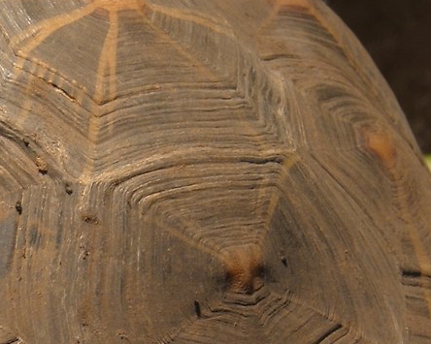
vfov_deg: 1.2
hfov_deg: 1.5
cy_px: 454
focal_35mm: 1254
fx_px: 15992
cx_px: -7
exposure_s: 1/13
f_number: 4
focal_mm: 90.45
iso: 64
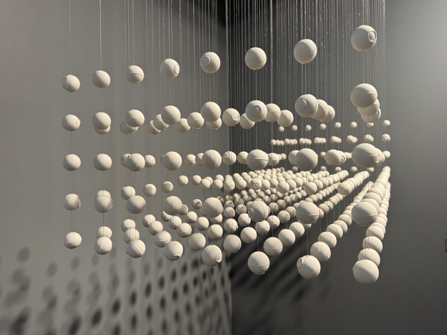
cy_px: 156
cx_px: 240
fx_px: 336
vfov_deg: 53.0
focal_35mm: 26
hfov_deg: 67.2
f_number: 1.78
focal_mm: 6.76
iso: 125
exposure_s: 1/100
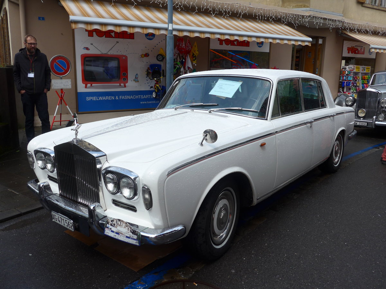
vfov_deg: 48.2
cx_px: 193
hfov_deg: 61.7
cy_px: 144
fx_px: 323
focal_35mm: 29
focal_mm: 6
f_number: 2.8
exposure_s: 1/1000
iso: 80
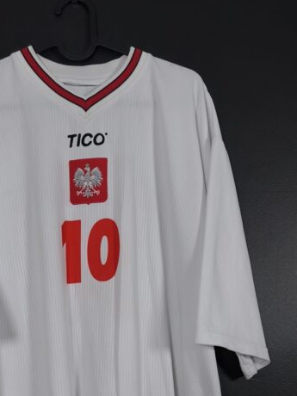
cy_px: 328
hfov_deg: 35.4
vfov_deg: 44.1
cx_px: 87
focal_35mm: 40
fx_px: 458
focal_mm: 6.57
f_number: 1.6
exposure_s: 1/125
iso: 500
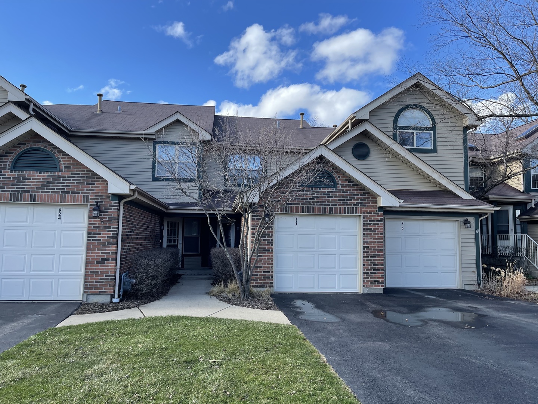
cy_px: 202
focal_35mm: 26
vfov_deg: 53.1
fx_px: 404
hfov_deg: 67.3
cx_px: 269
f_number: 1.6
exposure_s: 1/1353
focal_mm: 5.1
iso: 32
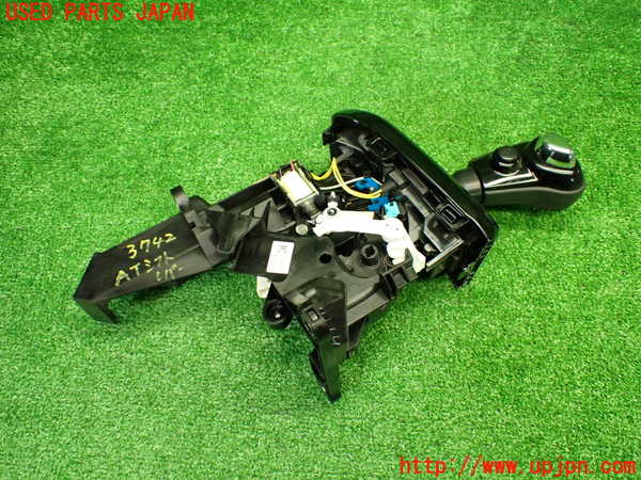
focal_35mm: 30
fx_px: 556
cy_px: 240
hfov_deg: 60.0
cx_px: 320
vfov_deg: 46.8
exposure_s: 1/100
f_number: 2.3
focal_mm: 5.4
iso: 800
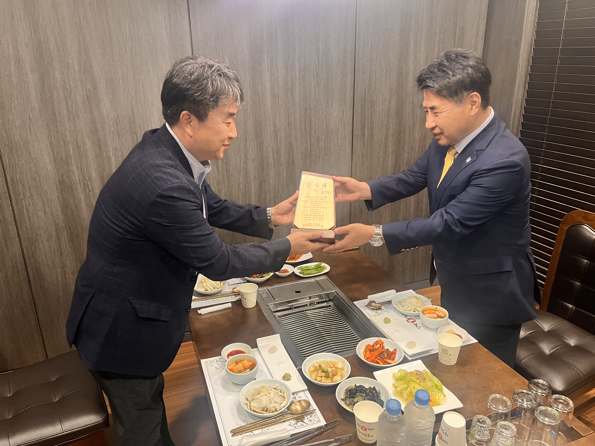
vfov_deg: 53.1
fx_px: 447
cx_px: 298
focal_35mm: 26
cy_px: 223
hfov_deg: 67.3
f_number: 1.6
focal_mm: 5.1
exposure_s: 1/60
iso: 250
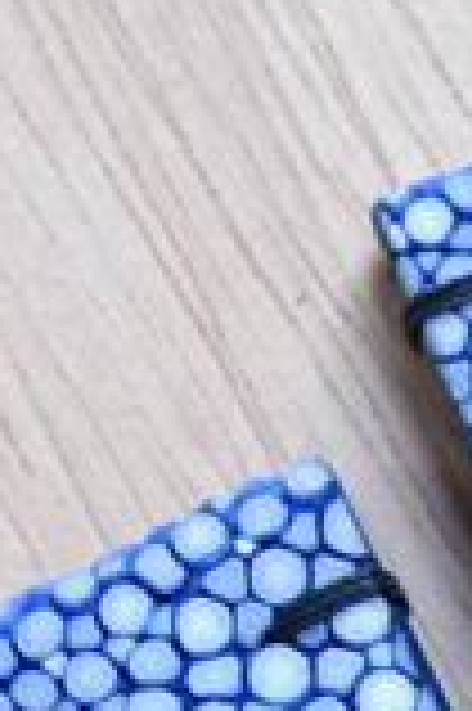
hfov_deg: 2.5
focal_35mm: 557
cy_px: 1267
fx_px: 10978
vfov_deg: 3.7
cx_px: 863
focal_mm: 60
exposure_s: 1/80
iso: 1600
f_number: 5.6
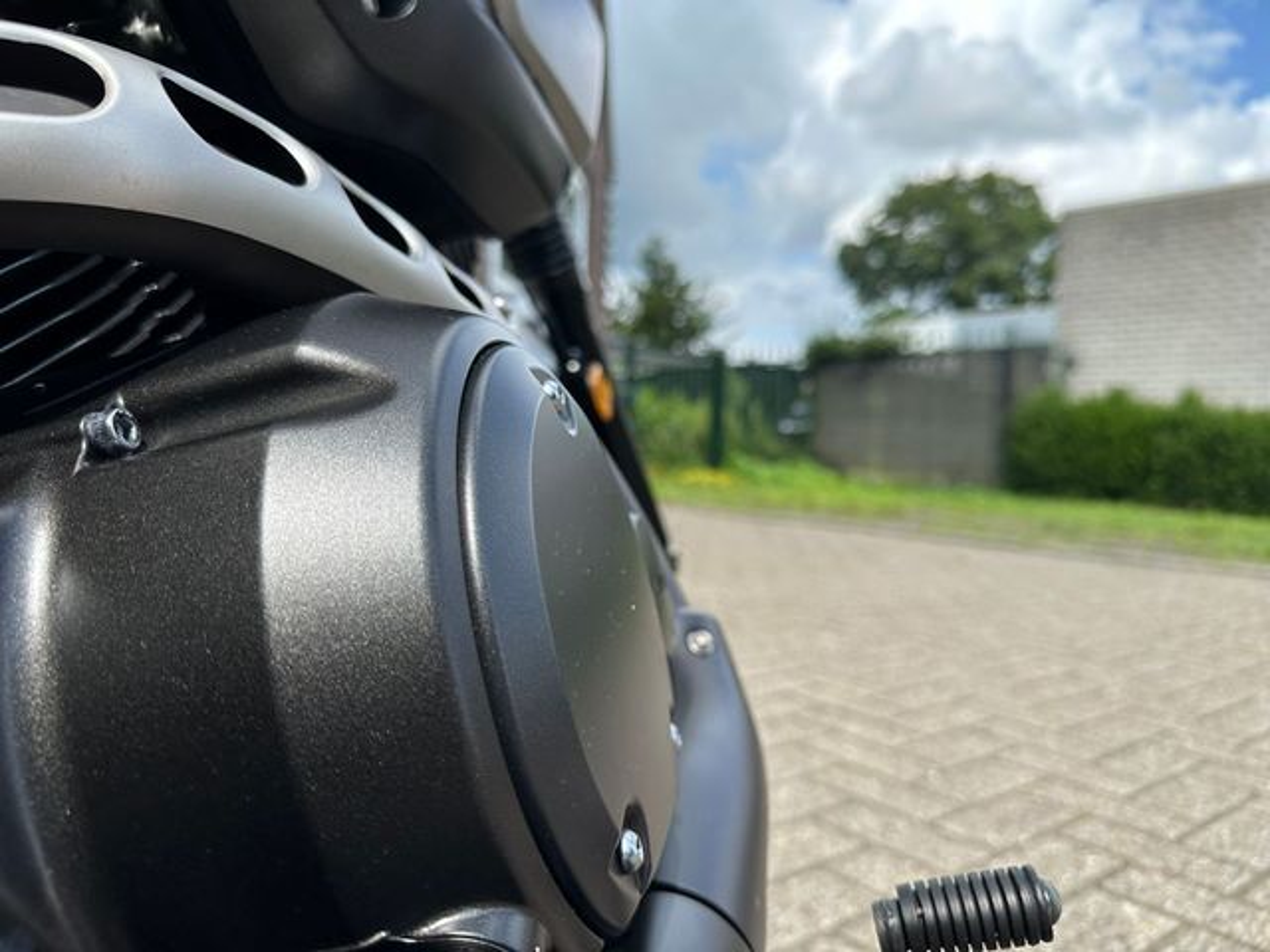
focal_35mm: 24
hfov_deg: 71.6
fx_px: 881
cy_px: 476
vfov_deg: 56.8
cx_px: 635
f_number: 1.78
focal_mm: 6.86
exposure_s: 1/2469
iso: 80
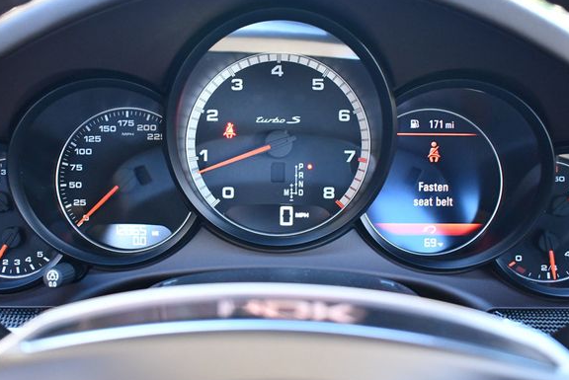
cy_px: 176
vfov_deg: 33.4
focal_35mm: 40
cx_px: 255
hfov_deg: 48.3
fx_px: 633
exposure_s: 1/125
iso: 1800
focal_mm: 18
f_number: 3.5
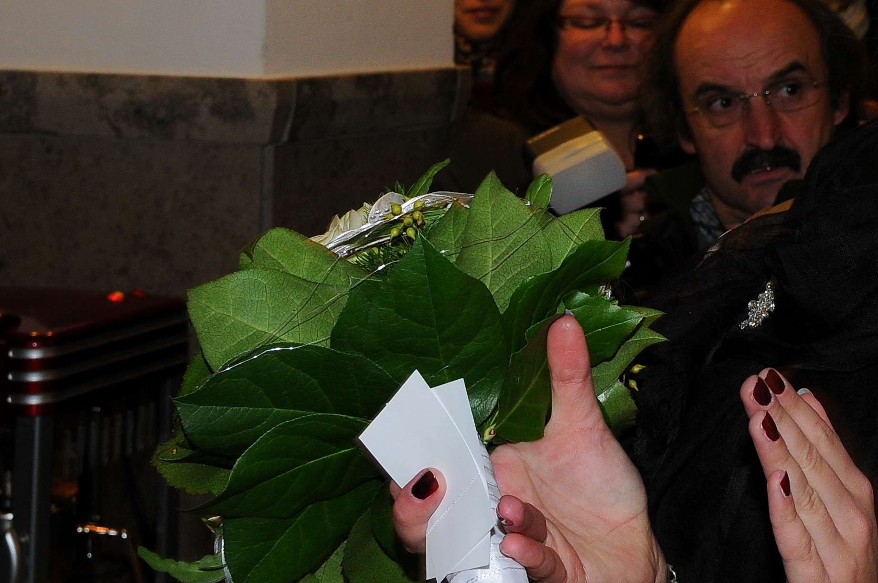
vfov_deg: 14.7
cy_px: -26
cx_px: 859
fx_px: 2217
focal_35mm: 91
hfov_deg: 21.7
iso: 400
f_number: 5.6
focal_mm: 26
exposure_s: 1/60
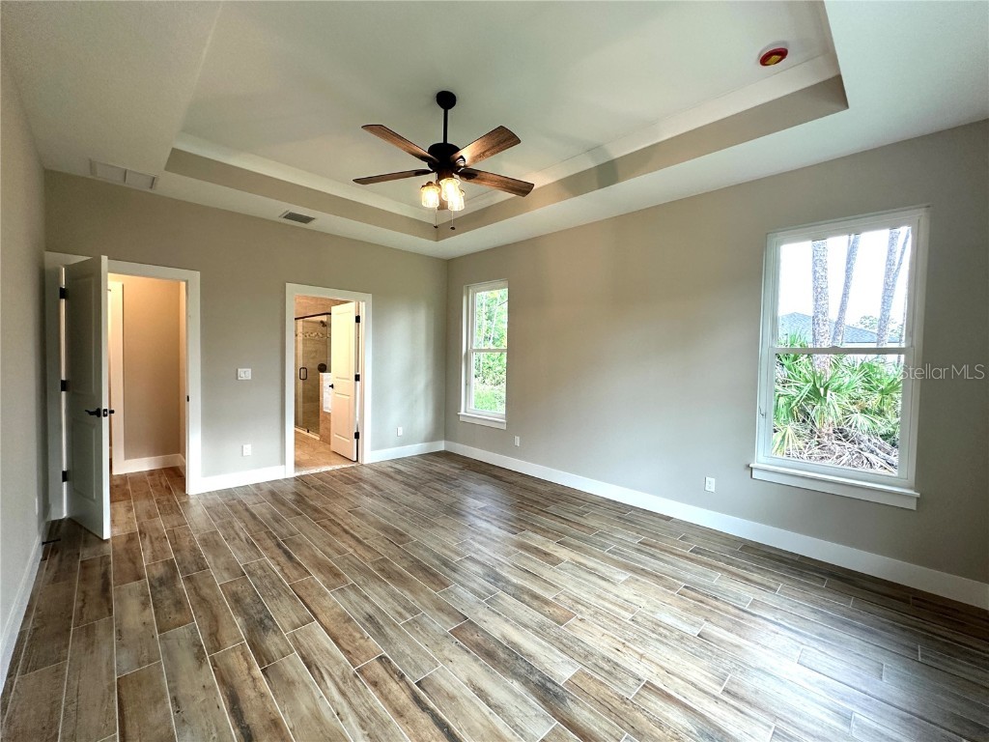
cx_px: 494
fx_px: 400
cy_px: 371
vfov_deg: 85.7
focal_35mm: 14
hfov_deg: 102.1
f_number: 2.2
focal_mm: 2.22
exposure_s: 1/120
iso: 200
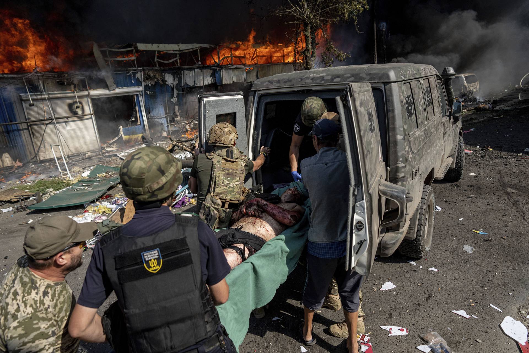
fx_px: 353
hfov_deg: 73.7
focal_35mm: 24
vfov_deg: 53.1
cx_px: 264
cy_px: 176
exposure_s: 1/8000
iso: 400
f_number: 3.2
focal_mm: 24
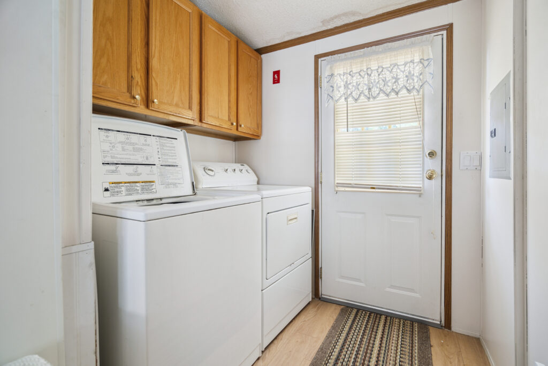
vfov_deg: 73.8
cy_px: 183
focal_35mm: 16
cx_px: 274
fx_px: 244
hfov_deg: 96.7
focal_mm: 16
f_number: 4
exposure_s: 1/10
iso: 400
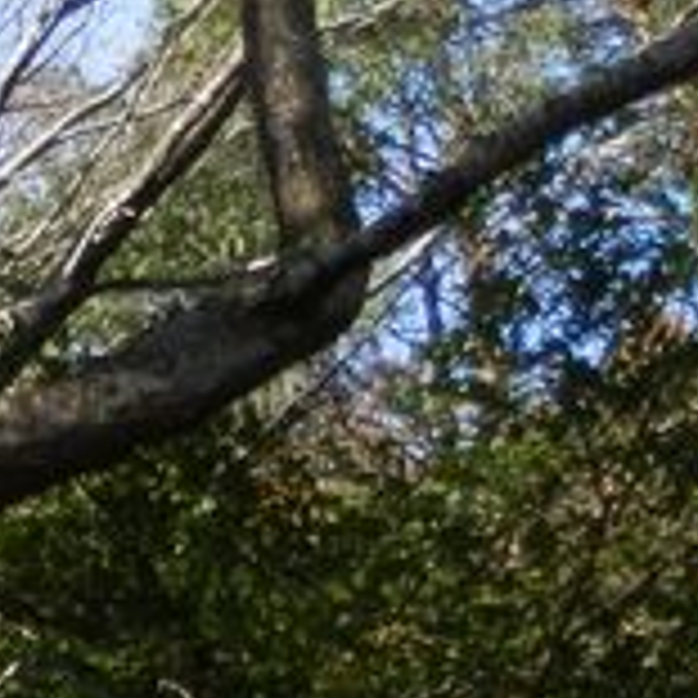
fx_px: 2601
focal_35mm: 114
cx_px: -536
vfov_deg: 13.6
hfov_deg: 13.7
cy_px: 1270
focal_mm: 4.5
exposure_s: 1/200
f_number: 3
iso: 80
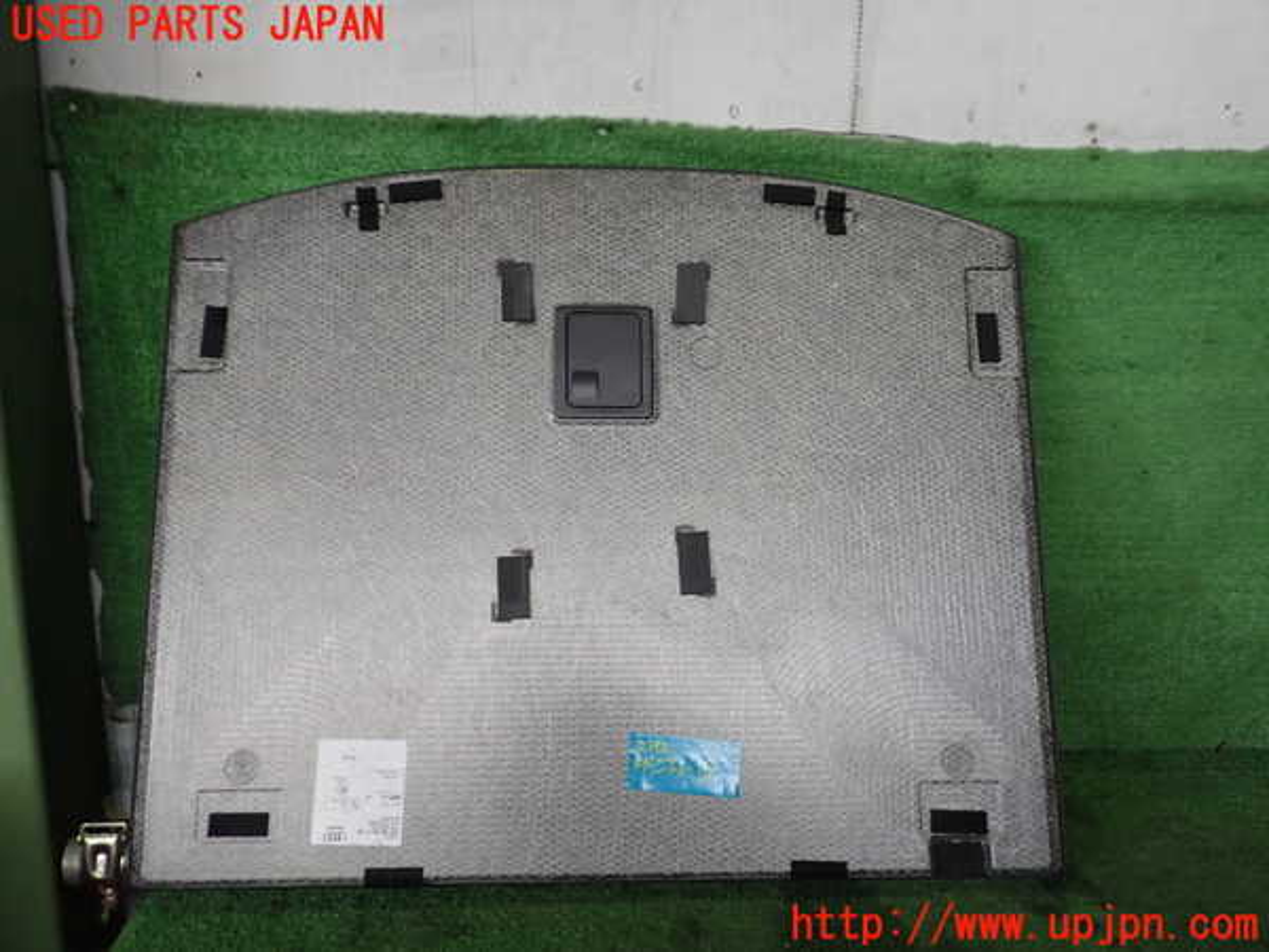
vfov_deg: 46.8
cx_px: 634
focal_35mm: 30
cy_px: 476
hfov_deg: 60.0
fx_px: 1100
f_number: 2.3
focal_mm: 5.4
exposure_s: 1/125
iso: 200
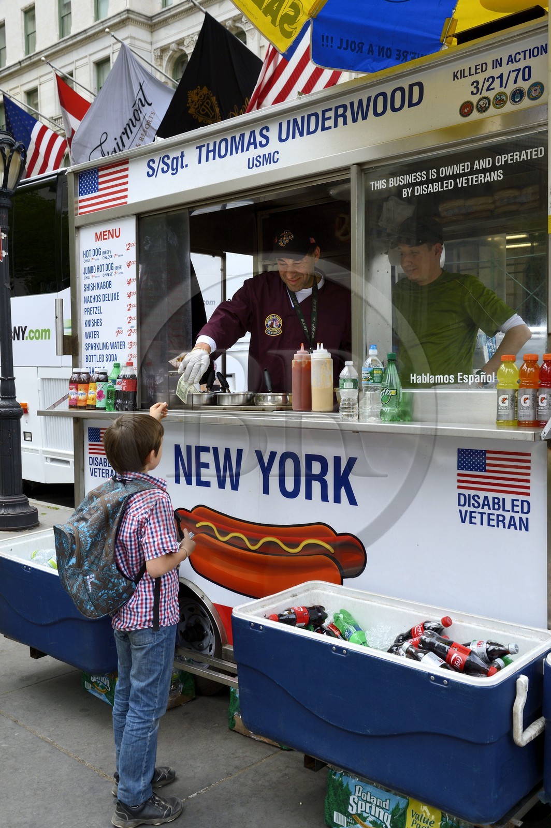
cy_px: 414
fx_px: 805
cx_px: 276
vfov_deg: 54.5
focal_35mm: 35
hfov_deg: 37.8
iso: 400
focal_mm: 35
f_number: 8
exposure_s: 1/400
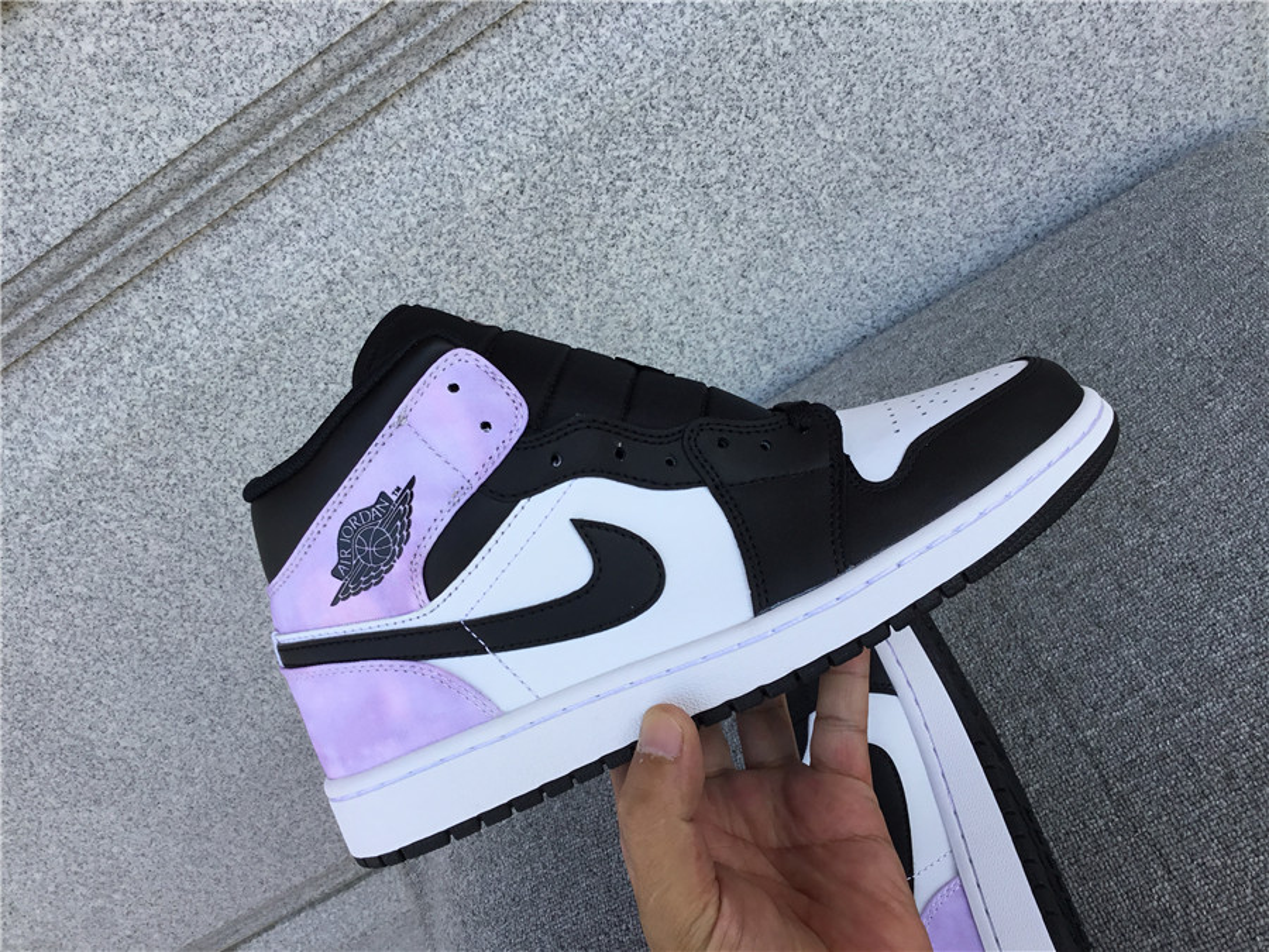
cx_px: 634
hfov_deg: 58.4
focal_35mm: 31
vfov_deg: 45.4
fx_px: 1136
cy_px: 476
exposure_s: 1/272
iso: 25
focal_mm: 3.3
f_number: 2.4
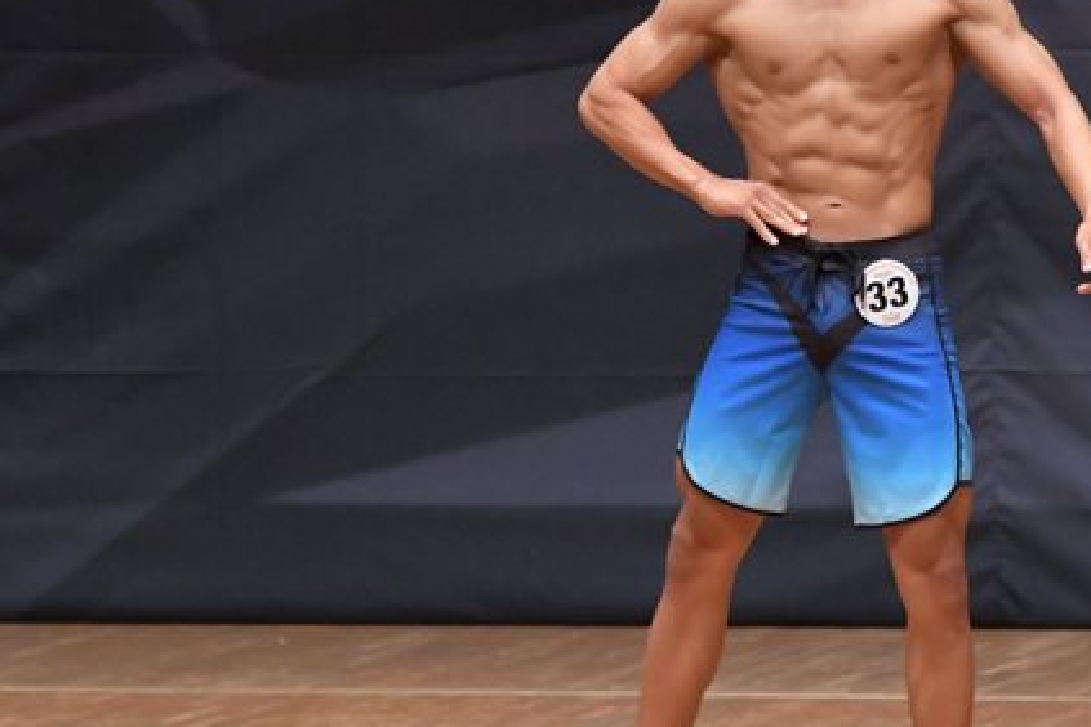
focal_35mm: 522
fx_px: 15818
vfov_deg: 2.6
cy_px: 299
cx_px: 767
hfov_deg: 3.9
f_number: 5.6
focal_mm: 190
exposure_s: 1/400
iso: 6400
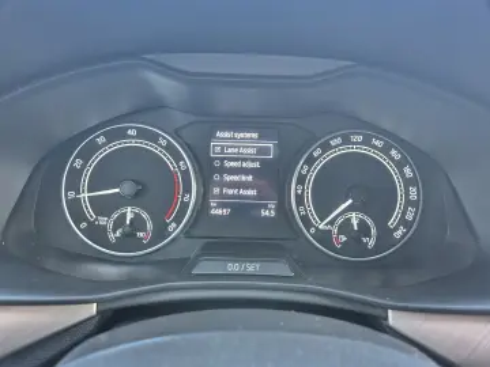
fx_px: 326
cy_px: 184
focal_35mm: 23
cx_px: 245
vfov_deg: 58.9
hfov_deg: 73.9
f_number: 1.8
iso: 250
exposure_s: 1/50
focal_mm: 5.4
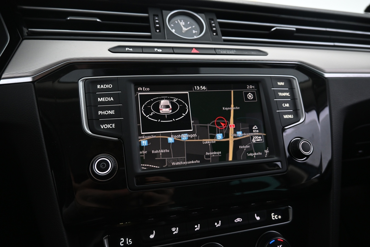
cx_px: 185
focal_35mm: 24
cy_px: 124
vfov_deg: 53.1
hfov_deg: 73.7
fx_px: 247
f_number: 3.5
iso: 900
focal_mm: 16
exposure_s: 1/25
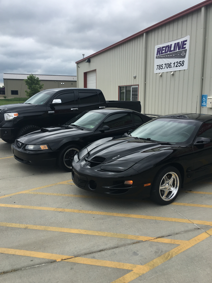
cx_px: 100
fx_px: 253
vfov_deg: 58.3
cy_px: 135
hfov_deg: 45.4
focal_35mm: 31
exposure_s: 1/1451
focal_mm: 4.15
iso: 25
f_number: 2.2
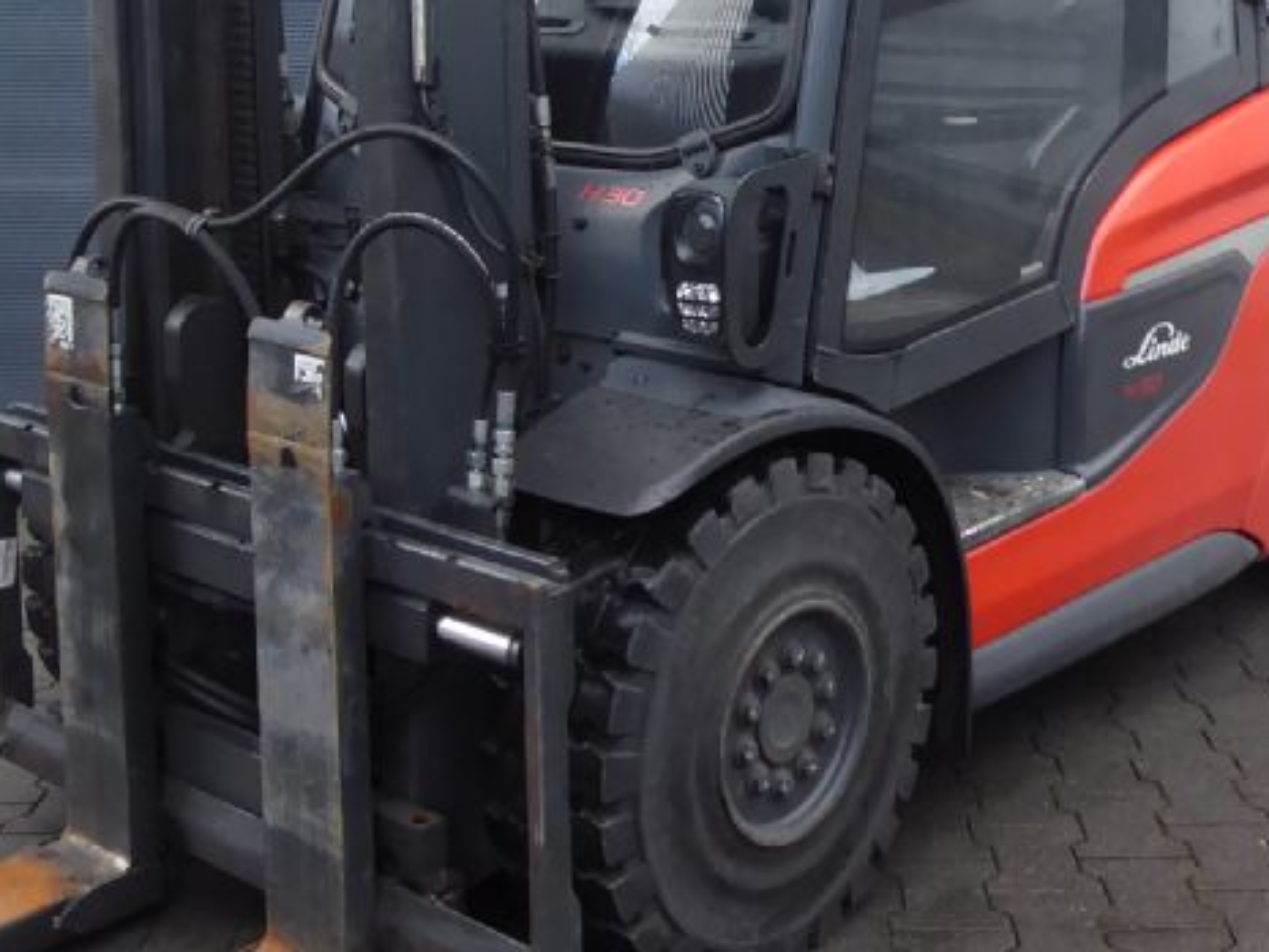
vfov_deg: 25.5
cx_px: 759
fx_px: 2017
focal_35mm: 55
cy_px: 38
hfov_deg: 34.8
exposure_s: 1/60
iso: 250
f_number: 3.3
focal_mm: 4.3
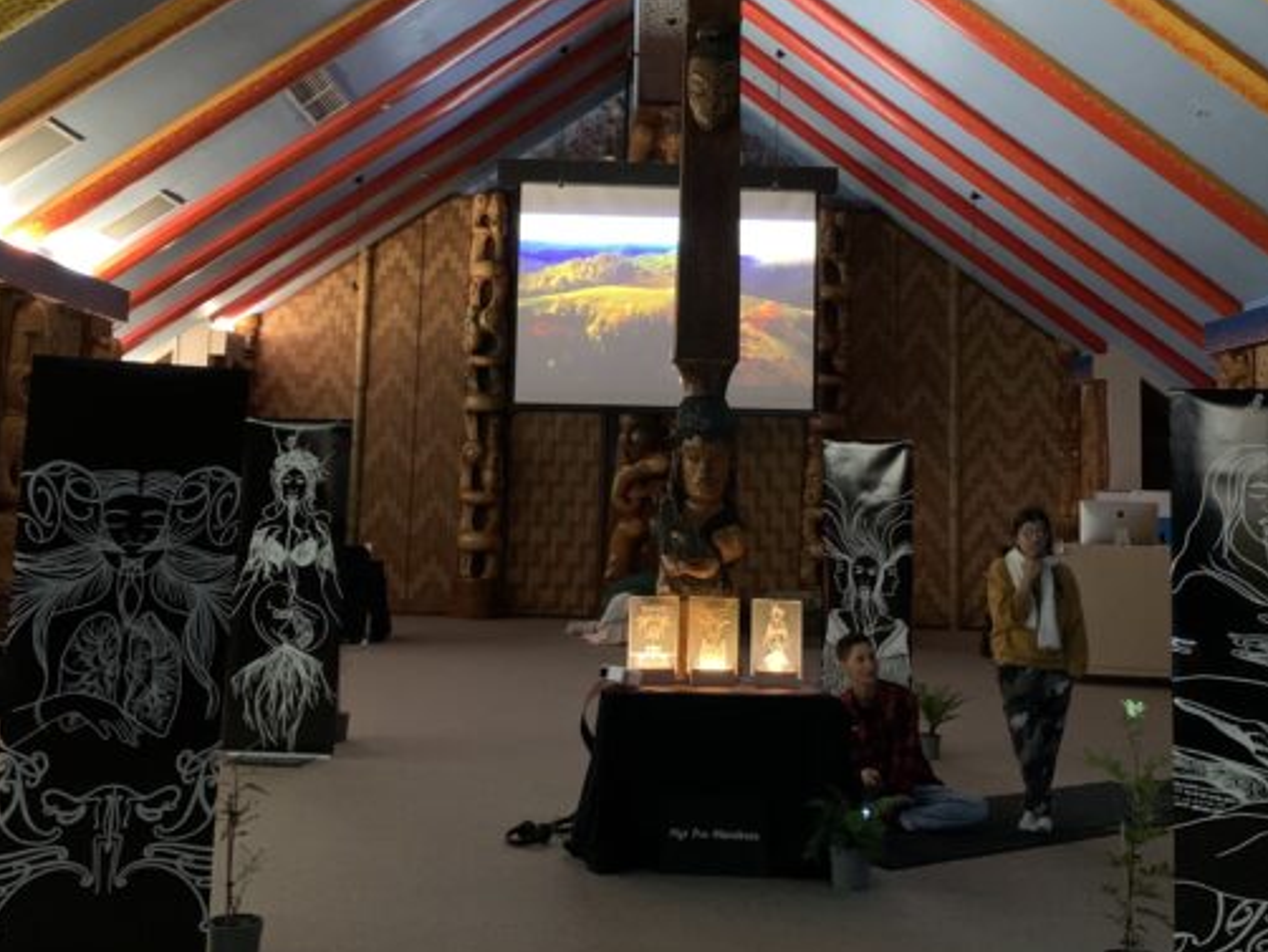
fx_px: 1503
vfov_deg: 34.8
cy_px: 318
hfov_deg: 45.7
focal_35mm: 41
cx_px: 669
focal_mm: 4.25
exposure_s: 1/25
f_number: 1.8
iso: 800
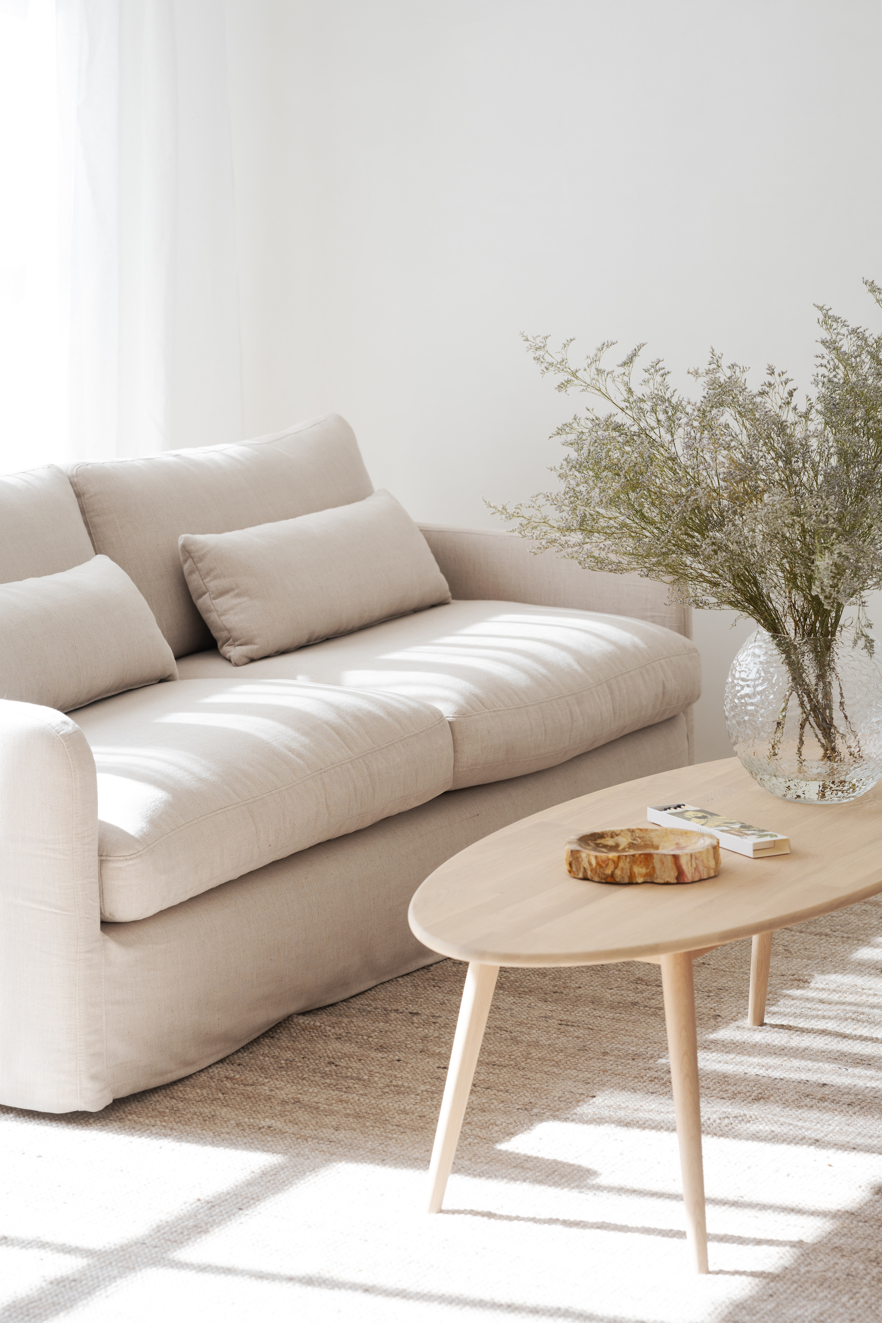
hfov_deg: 16.1
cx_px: 441
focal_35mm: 85
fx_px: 3124
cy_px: 662
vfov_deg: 23.9
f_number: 5
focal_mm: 85
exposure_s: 1/125
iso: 125
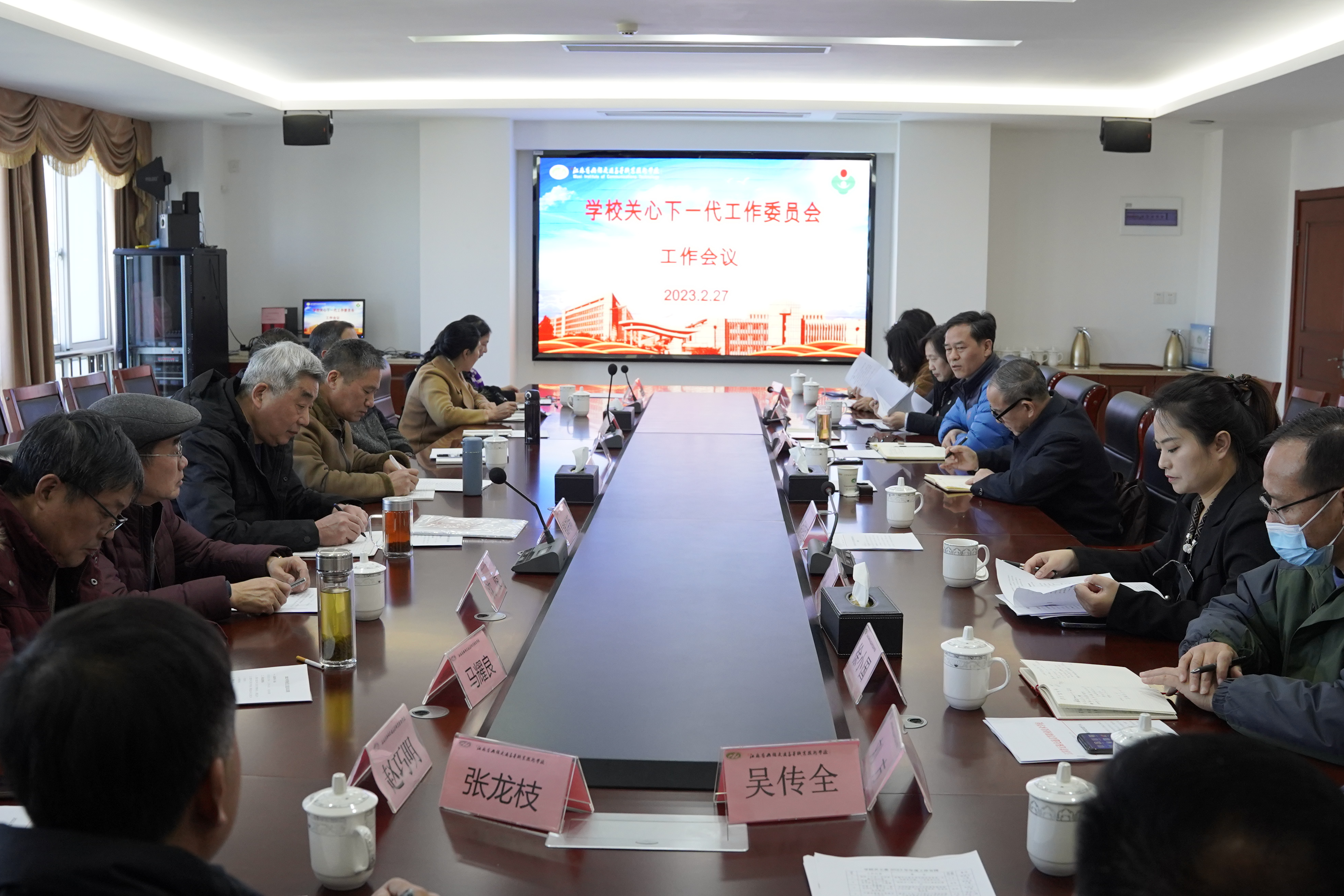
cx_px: 672
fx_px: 1344
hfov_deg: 53.1
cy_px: 448
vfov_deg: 36.9
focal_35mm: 36
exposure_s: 1/160
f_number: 4
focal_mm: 24
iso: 1600
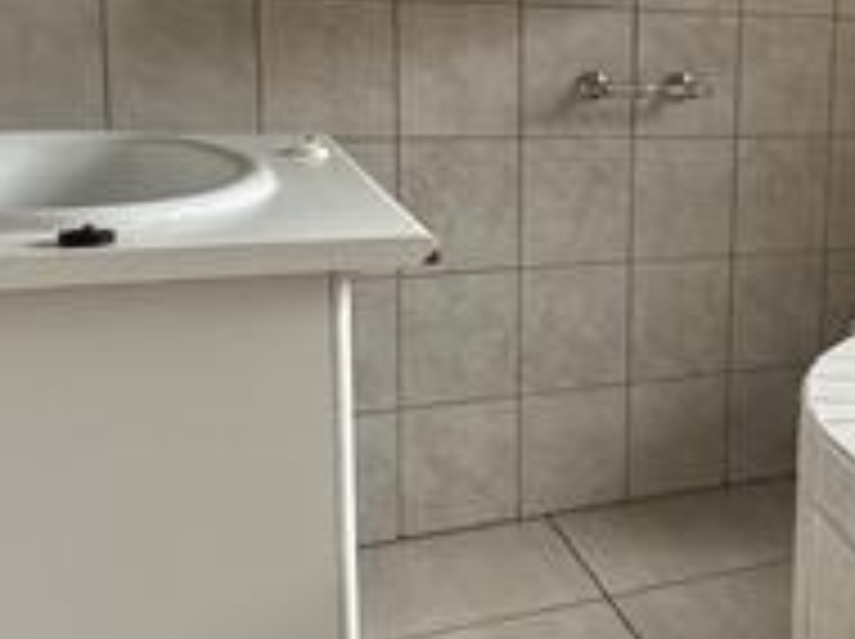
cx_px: 1260
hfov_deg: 25.3
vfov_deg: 24.6
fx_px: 1455
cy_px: 189
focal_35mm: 59
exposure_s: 1/99
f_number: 2.2
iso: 100
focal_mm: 2.22
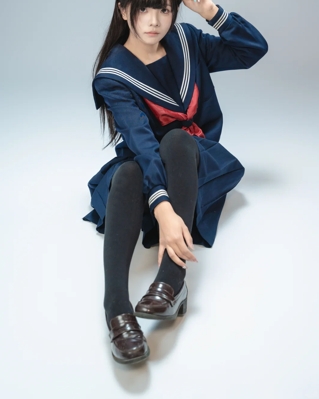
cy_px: 155
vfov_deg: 34.1
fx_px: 648
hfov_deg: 27.7
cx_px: 157
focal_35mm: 55
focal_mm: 47.8
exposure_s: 1/160
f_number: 4
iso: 800
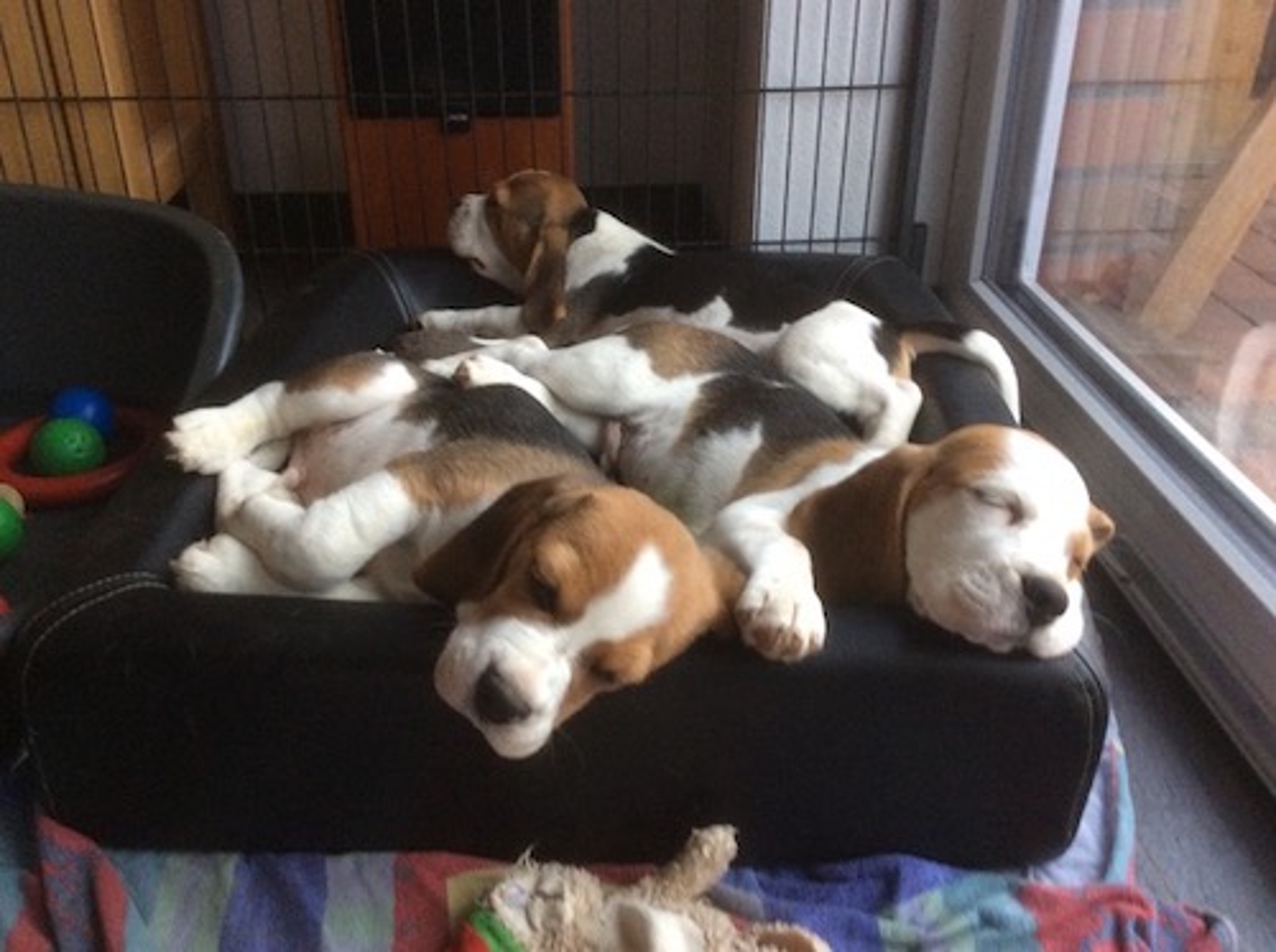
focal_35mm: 32
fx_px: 1177
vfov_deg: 44.0
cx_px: 638
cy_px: 476
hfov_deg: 56.9
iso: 160
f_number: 2.4
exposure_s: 1/25
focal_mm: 3.3
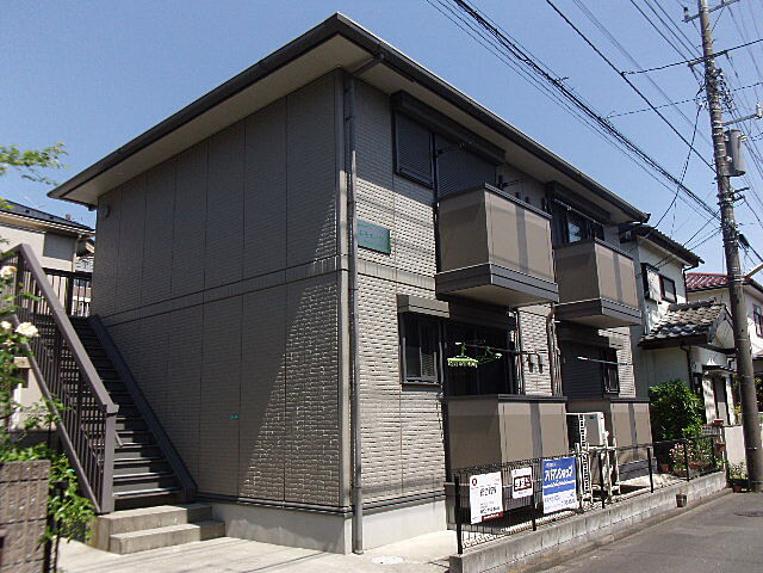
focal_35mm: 28
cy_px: 286
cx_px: 382
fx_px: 617
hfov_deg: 63.4
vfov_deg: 49.7
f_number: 10.8
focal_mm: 5.1
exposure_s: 1/75
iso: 64
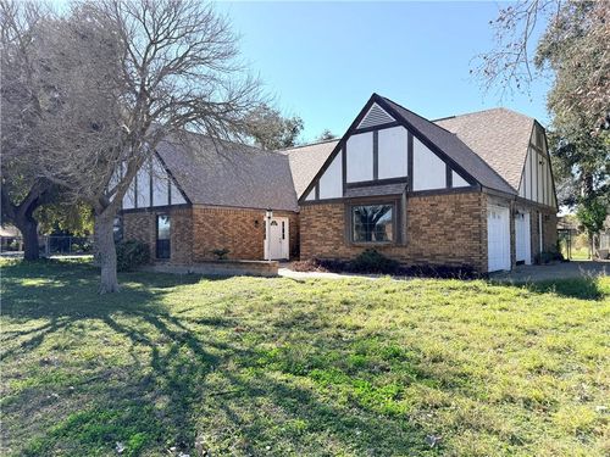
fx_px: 423
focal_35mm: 24
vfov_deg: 56.8
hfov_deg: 71.6
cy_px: 228
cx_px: 305
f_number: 1.78
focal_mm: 6.76
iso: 80
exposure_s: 1/2703
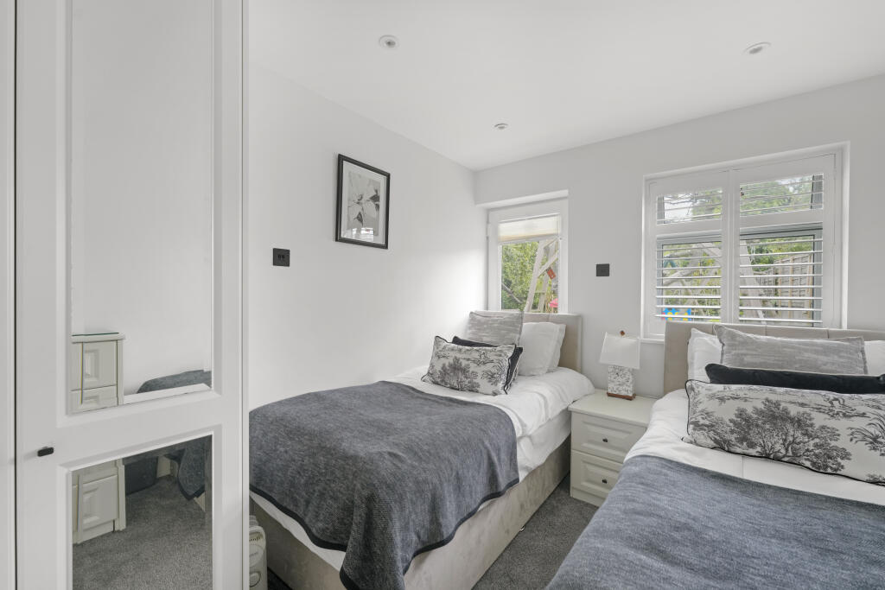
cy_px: 295
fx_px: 344
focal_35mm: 14
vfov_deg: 81.2
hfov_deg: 104.2
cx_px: 442
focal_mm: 14
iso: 1250
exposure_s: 1/15
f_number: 7.1
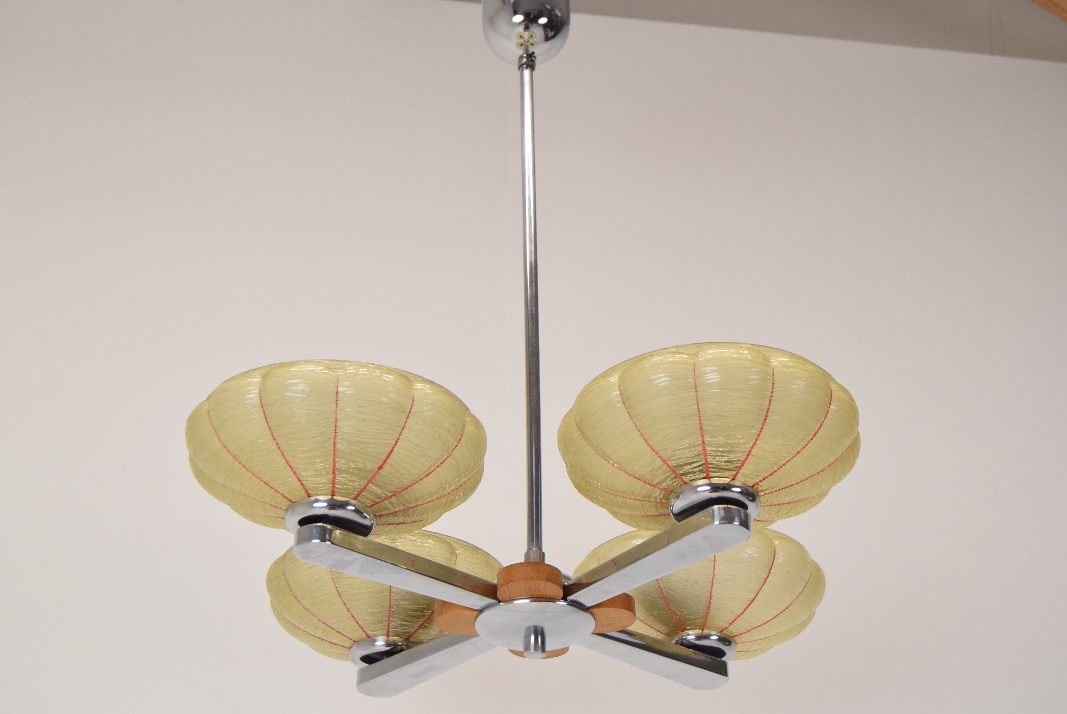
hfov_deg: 34.5
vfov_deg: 23.4
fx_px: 1721
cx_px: 529
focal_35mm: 58
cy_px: 360
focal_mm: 38
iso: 1600
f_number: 7.1
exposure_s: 1/200
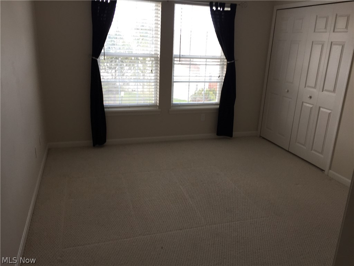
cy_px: 133
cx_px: 177
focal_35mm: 29
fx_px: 297
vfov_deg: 48.2
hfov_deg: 61.7
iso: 32
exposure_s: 1/60
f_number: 2.2
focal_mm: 4.15
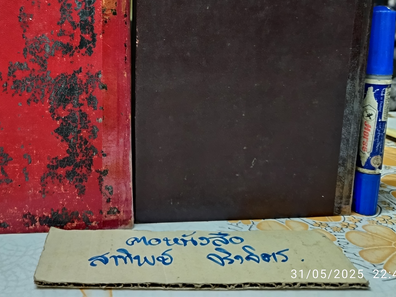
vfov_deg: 37.5
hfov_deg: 49.0
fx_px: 423
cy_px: 68
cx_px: 122
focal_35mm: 37
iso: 2473
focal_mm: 5.31
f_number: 1.7
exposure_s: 1/20
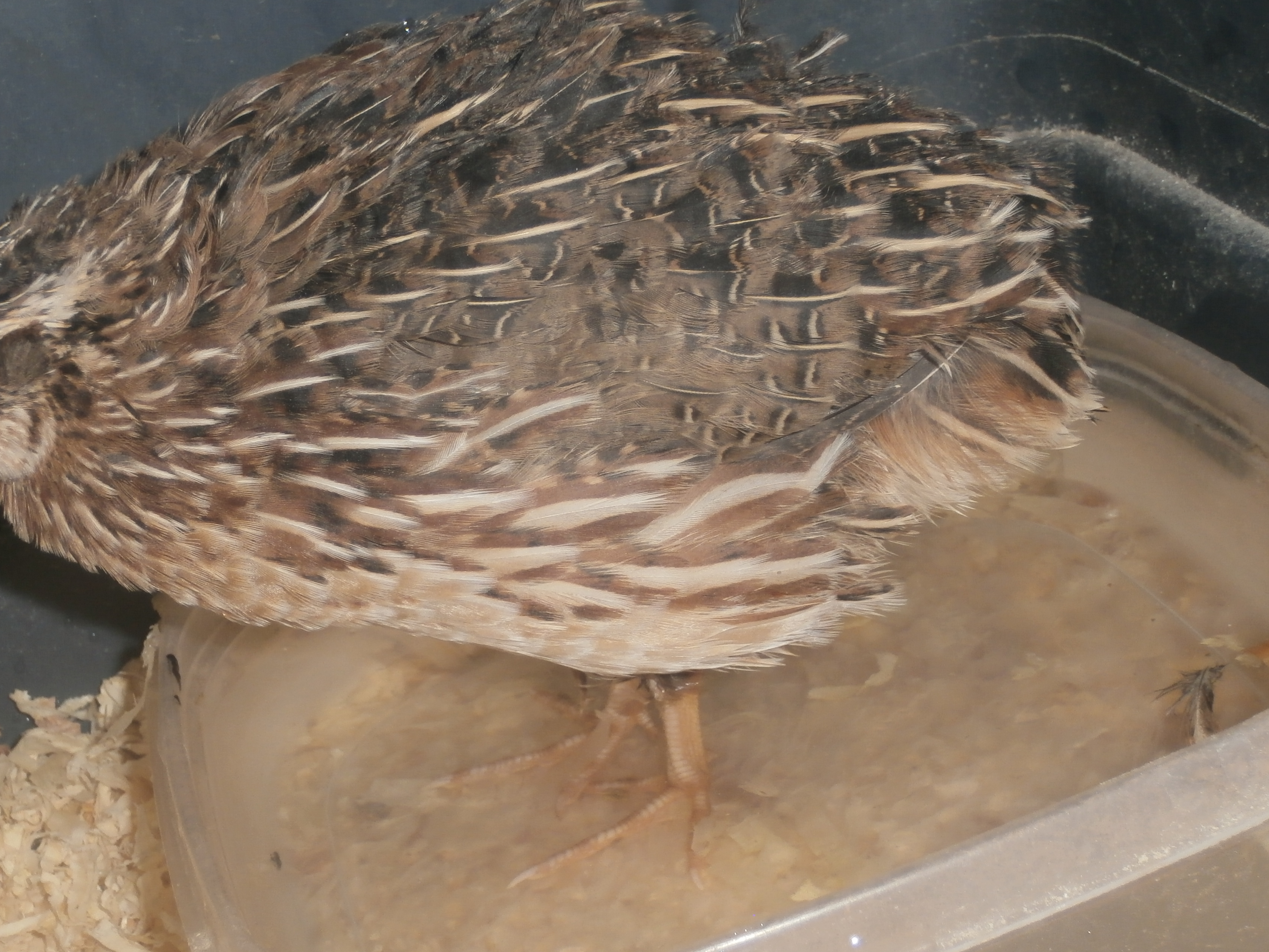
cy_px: 499
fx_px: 2860
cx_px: 433
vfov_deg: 18.9
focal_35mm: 78
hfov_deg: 24.9
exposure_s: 1/40
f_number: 4.5
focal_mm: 10.11
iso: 100
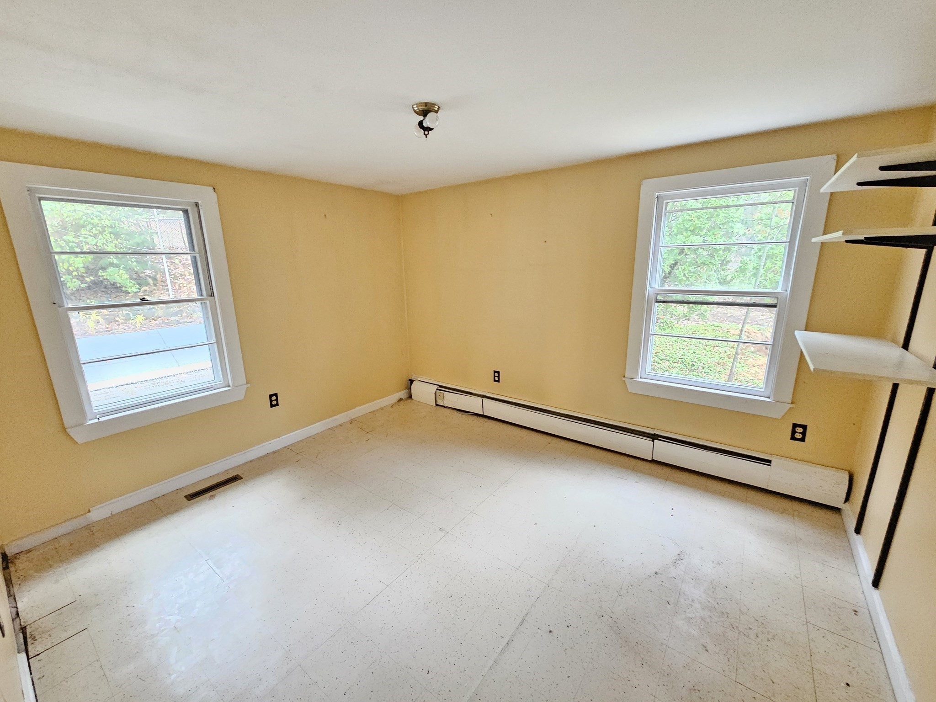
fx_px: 352
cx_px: 468
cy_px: 351
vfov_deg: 89.9
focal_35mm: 13
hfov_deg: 106.2
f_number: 2.2
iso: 1600
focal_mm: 2.2
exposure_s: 1/24
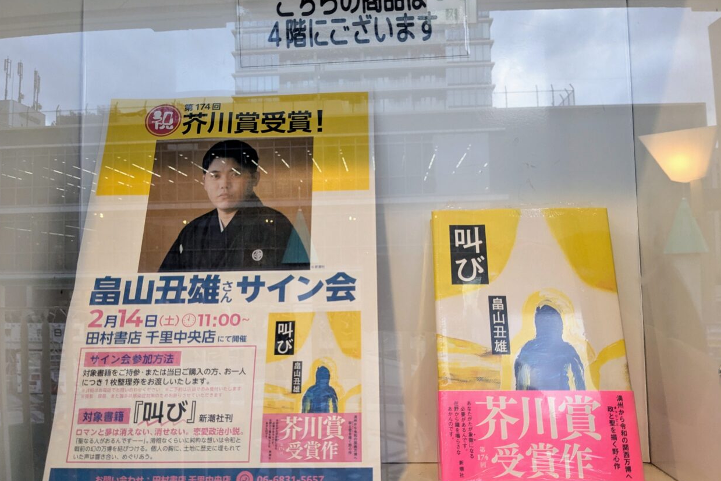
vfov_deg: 44.9
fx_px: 581
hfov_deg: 63.7
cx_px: 355
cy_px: 227
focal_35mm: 29
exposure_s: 1/120
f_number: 1.73
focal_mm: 4.38
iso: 91
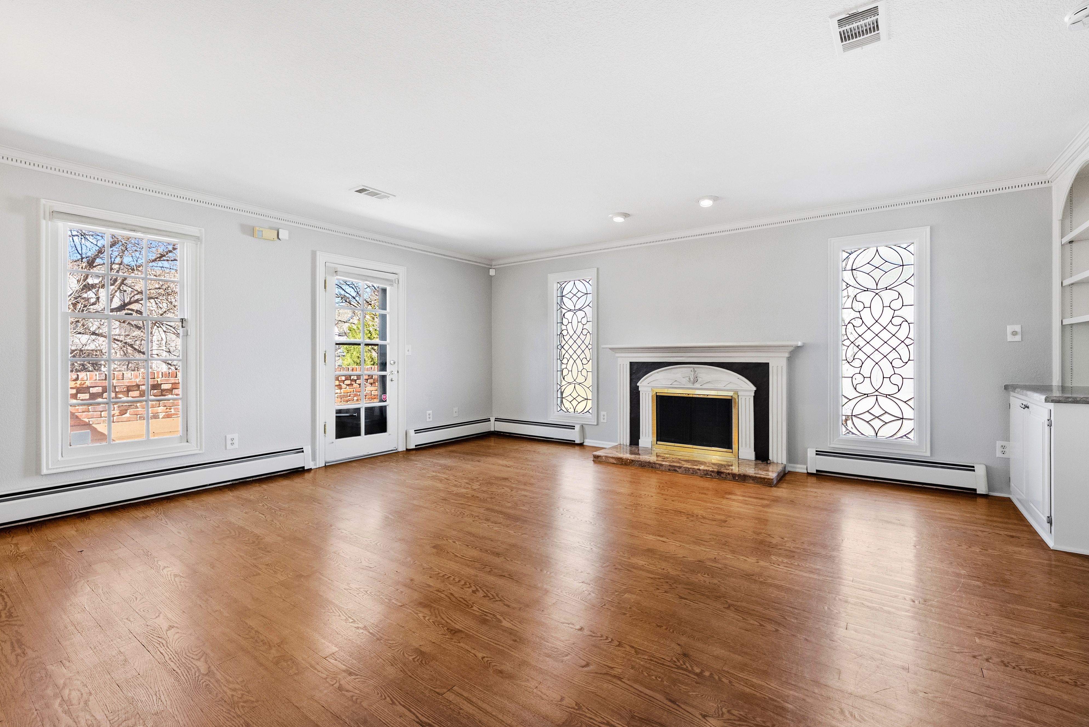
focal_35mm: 15
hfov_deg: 100.2
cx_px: 582
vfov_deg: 77.4
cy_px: 353
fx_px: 454
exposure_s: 1/15
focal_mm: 14
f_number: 8
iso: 640
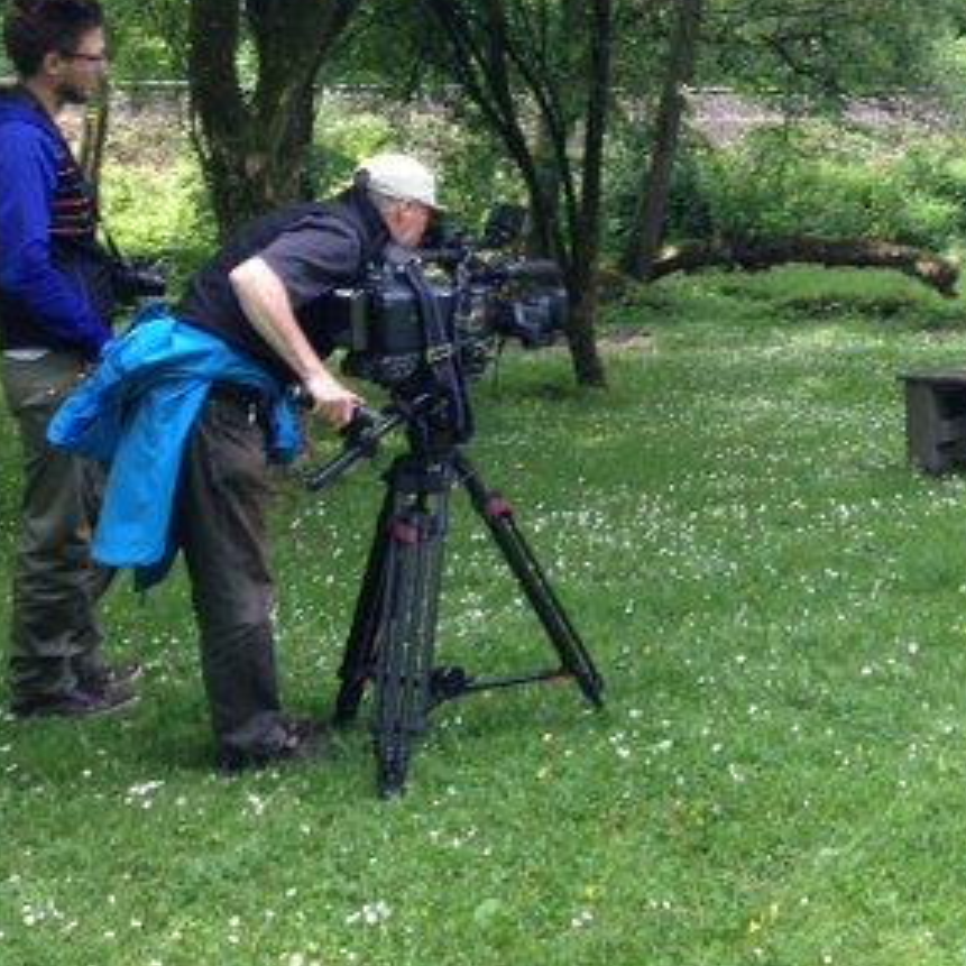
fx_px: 2052
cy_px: 353
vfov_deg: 26.4
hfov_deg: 25.9
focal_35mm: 65
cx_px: 801
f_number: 2.4
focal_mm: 4.13
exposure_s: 1/120
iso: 50
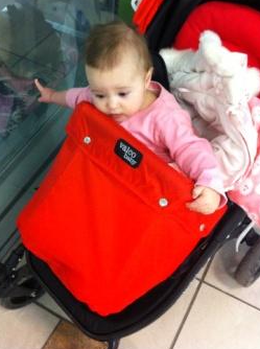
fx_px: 473
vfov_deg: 40.1
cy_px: 121
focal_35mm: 47
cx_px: 98
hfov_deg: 30.6
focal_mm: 3.85
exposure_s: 1/15
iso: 400
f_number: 2.8
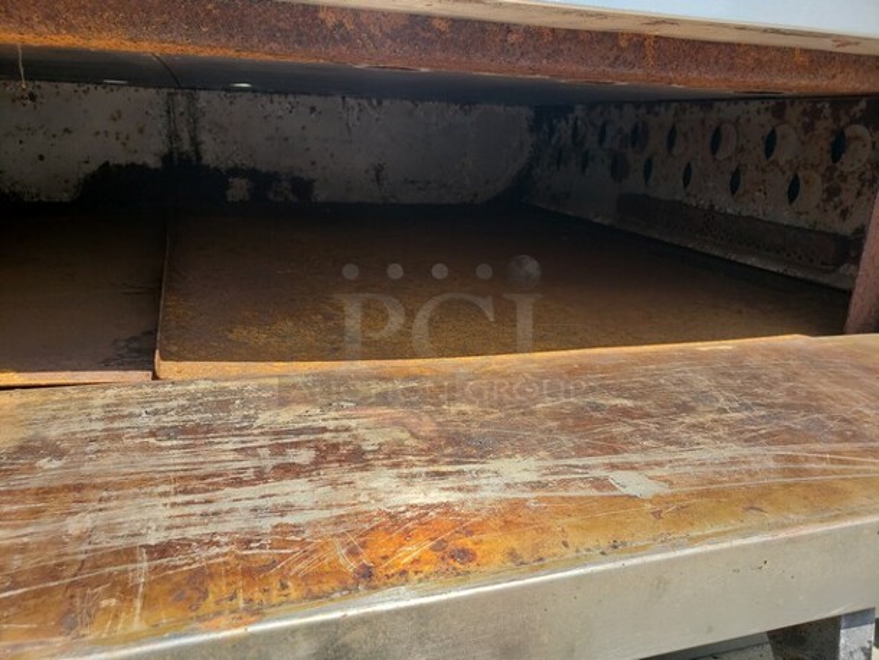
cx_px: 440
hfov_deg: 67.3
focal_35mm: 26
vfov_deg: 53.1
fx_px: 660
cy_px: 330
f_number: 2.4
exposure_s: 1/537
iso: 50
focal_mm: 4.3
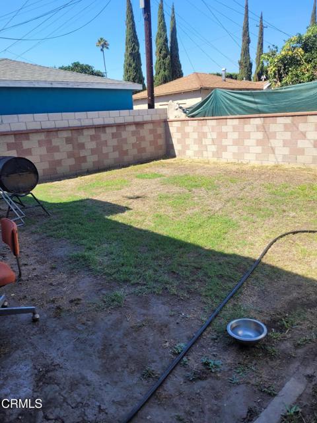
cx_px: 158
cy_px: 212
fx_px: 317
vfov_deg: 67.3
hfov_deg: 53.1
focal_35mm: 26
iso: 40
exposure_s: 1/976
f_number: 1.8
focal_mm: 5.4
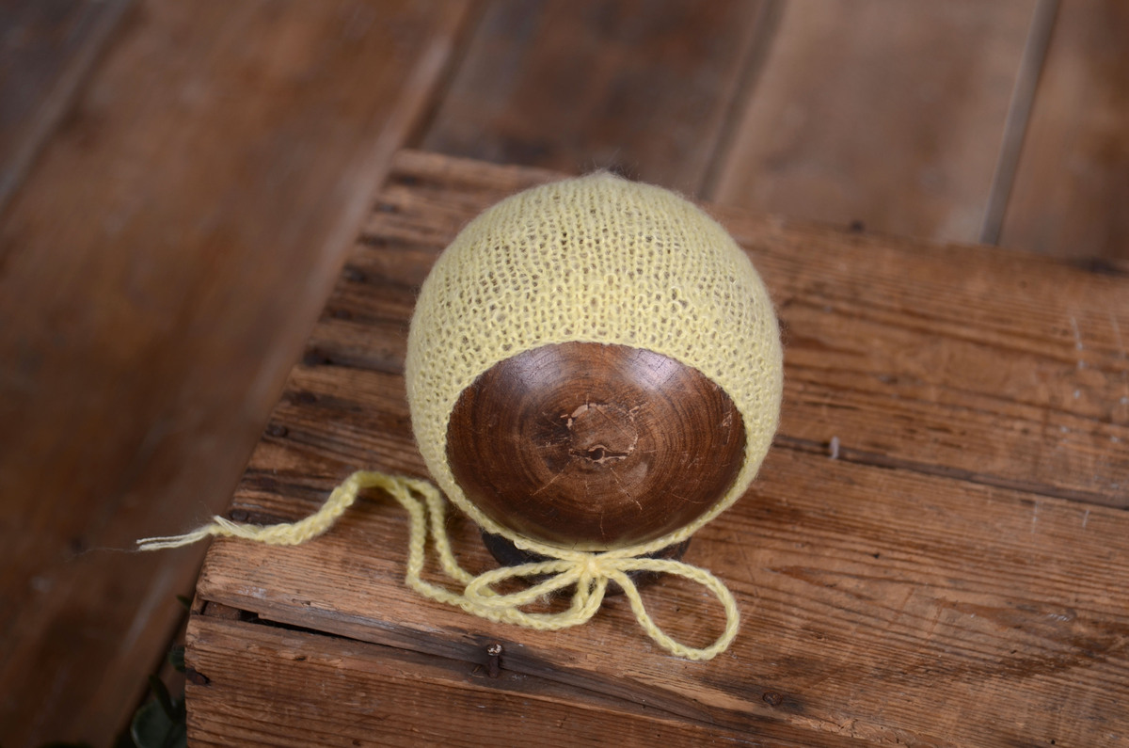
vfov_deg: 13.8
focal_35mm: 99
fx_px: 3099
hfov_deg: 20.7
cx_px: 564
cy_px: 374
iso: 100
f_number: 4
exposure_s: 1/100
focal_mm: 66
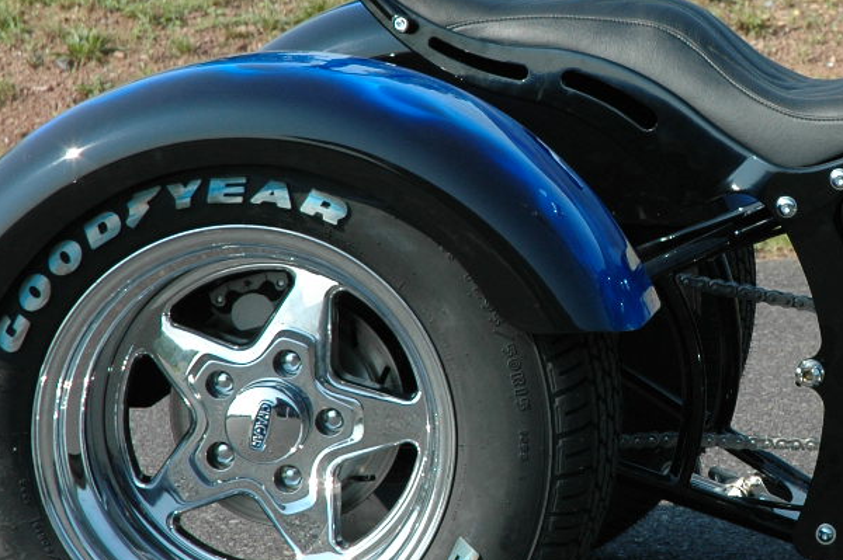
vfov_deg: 5.2
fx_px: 6153
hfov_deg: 7.8
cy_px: 247
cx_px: 804
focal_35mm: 263
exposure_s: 1/320
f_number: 9
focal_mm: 70
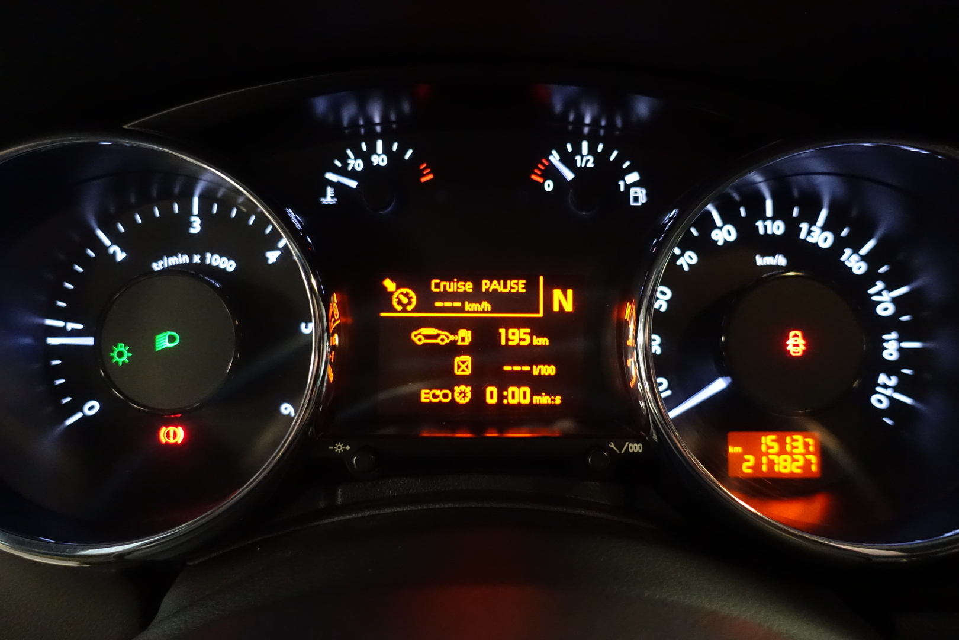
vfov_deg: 53.1
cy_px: 320
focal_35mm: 24
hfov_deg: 73.7
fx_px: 639
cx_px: 480
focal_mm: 8.8
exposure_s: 1/250
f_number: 1.8
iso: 3200
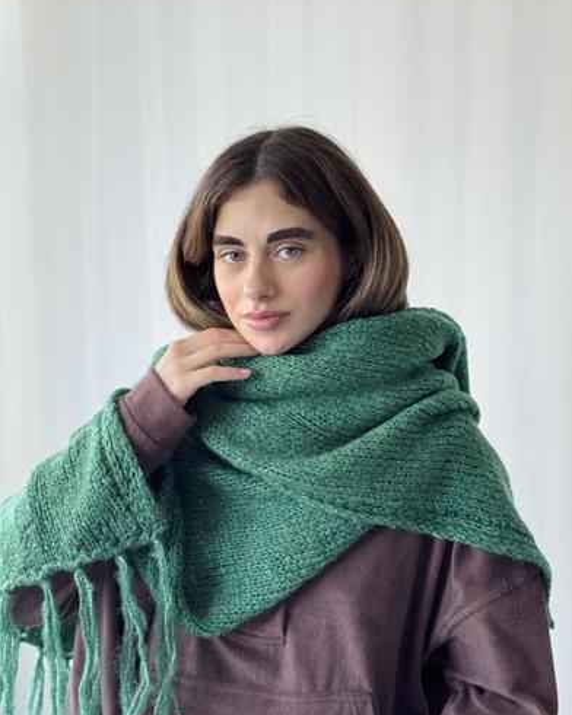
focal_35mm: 51
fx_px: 1079
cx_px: 290
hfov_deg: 29.7
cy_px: 348
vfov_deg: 36.7
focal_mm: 6.76
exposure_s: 1/132
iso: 80
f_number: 1.78
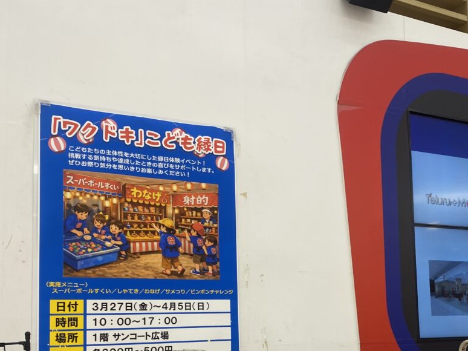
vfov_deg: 32.5
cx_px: 282
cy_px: 288
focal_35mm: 43
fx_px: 581
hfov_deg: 43.6
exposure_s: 1/90
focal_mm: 4.25
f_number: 1.8
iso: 50
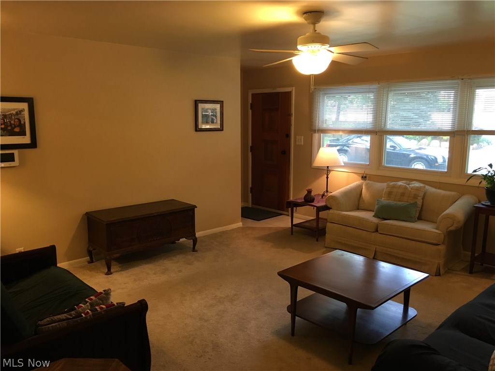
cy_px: 186
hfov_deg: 61.7
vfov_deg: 48.2
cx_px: 248
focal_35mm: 29
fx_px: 415
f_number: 2.2
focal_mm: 4.15
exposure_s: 1/30
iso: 100
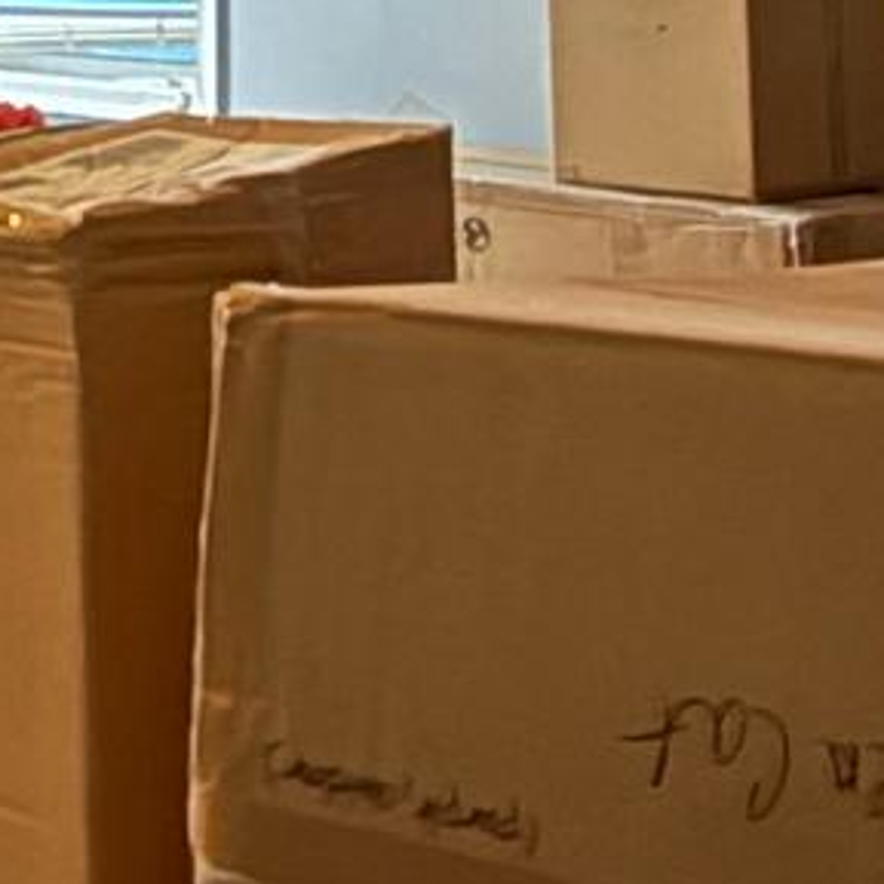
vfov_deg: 18.7
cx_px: -261
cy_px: -175
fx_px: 2543
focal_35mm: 88
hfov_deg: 18.4
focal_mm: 2.22
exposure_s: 1/10
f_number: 2.2
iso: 1250
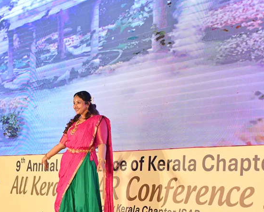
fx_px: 594
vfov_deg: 20.0
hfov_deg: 24.8
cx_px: 66
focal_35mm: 76
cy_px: 164
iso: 1250
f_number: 2.2
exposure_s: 1/400
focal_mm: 35
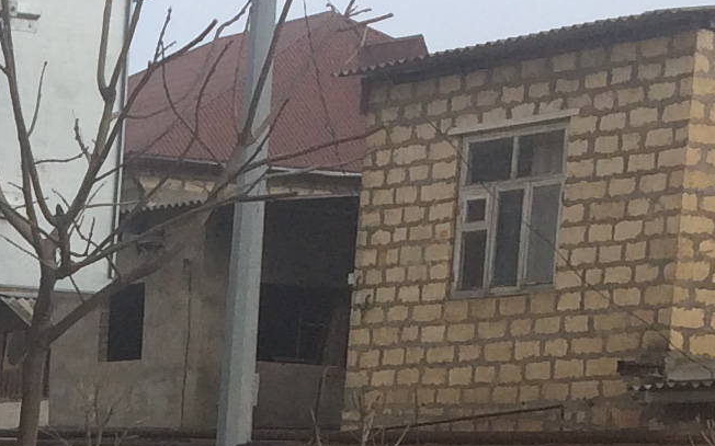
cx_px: -266
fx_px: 3000
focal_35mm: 154
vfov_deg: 8.1
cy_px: 881
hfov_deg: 13.0
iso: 32
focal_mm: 4.15
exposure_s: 1/1642
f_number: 2.2
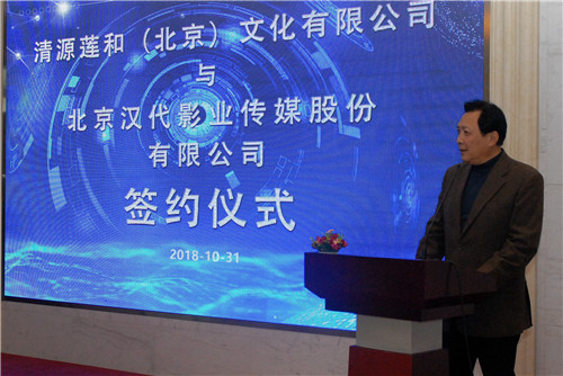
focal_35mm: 36
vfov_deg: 36.9
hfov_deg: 53.1
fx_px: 563
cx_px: 282
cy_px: 188
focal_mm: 24
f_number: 4.5
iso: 800
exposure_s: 1/250
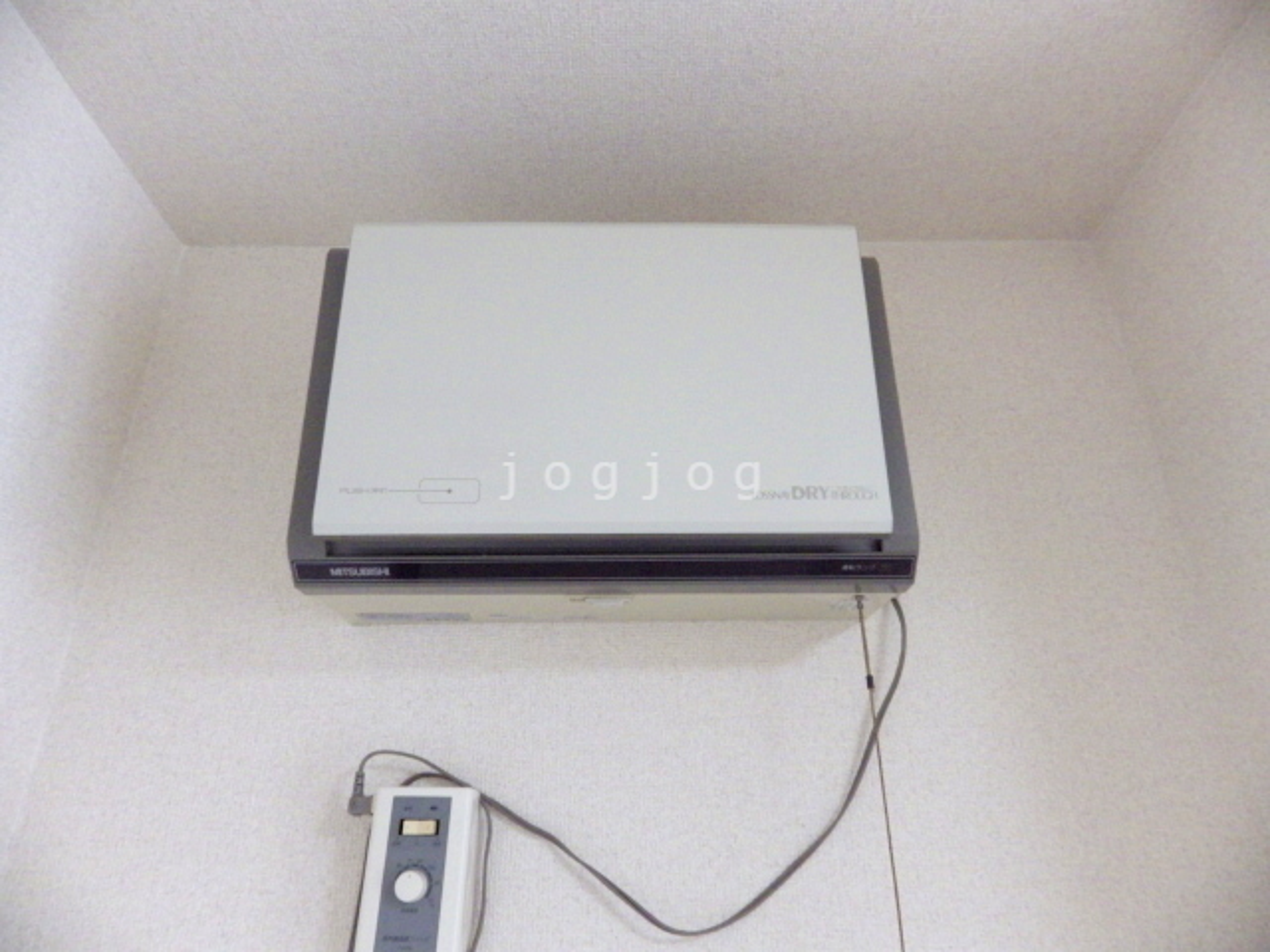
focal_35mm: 22
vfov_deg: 61.1
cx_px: 635
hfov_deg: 76.4
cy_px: 476
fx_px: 807
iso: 500
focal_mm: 4
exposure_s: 1/45
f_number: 3.1
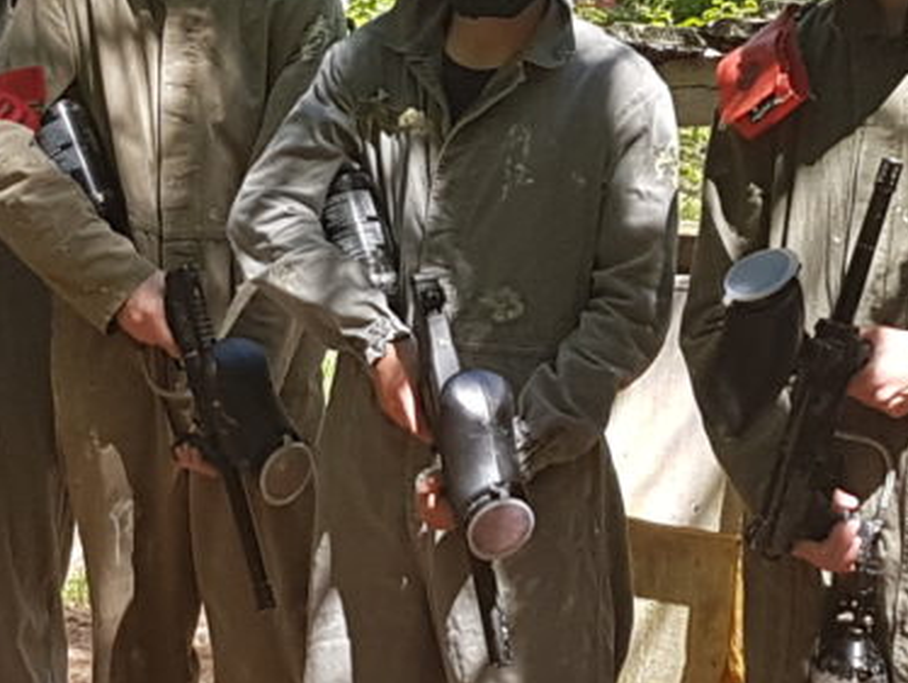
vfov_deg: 10.7
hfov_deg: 14.2
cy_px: 275
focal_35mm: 139
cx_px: 517
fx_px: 3648
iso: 40
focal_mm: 4.2
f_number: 1.7
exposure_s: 1/307
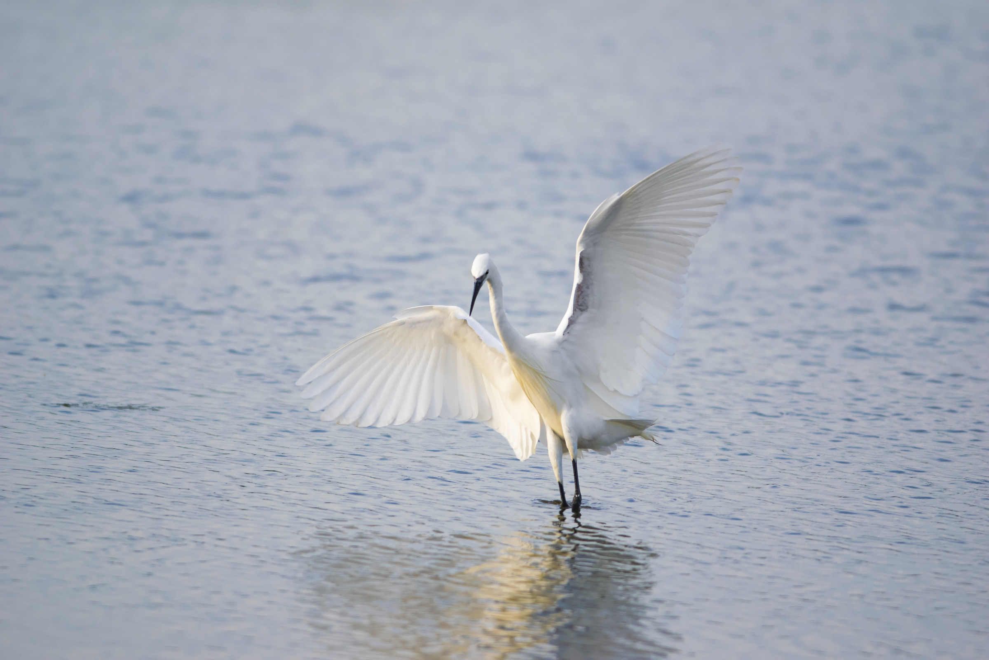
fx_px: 12362
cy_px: 330
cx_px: 494
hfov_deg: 4.6
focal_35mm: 450
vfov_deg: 3.1
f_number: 4
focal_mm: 300
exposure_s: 1/1000
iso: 400
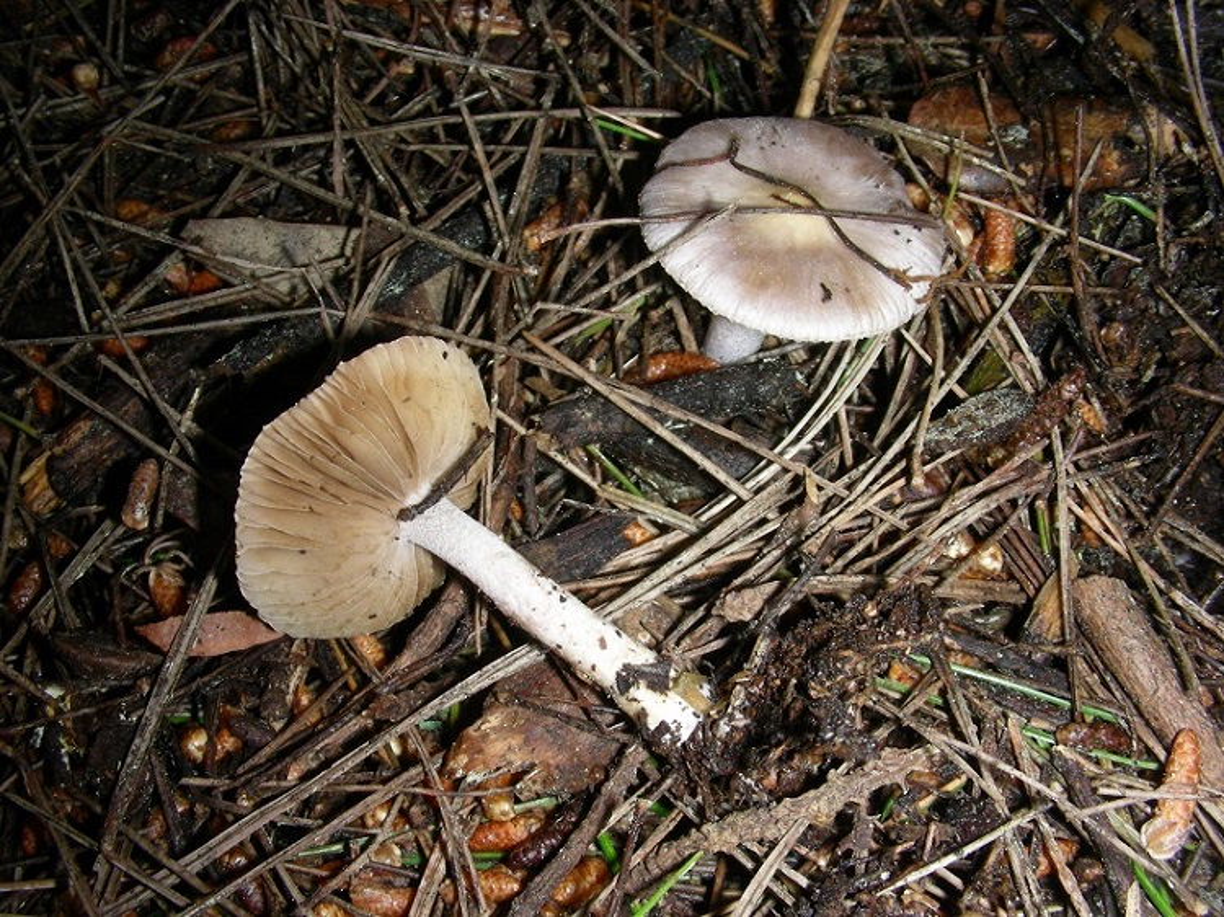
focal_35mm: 38
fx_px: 1343
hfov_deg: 49.0
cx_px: 612
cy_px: 458
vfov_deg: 37.7
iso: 50
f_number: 6.8
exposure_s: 1/60.1
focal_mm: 6.3
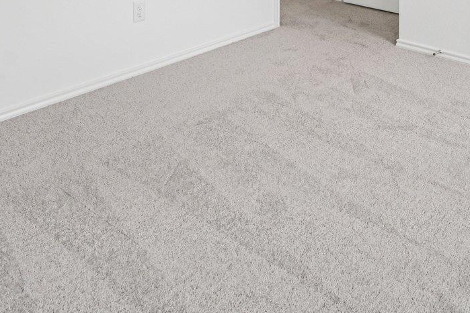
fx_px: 535
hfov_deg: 46.5
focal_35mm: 41
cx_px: 321
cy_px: -141
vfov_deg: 25.6
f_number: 8
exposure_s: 1/60
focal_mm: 14
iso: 400
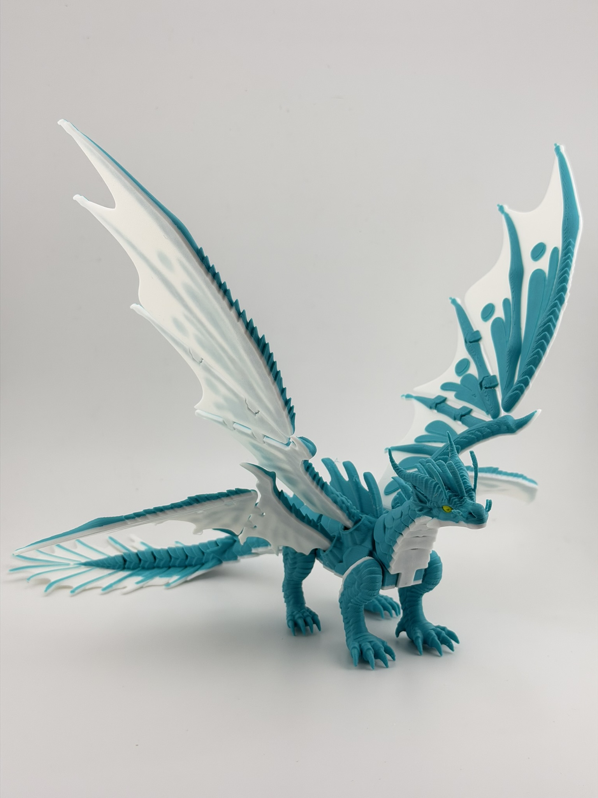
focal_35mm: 48
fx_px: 1106
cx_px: 299
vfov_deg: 39.7
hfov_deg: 30.3
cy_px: 399
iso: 64
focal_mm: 6.76
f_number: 1.78
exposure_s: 1/2208
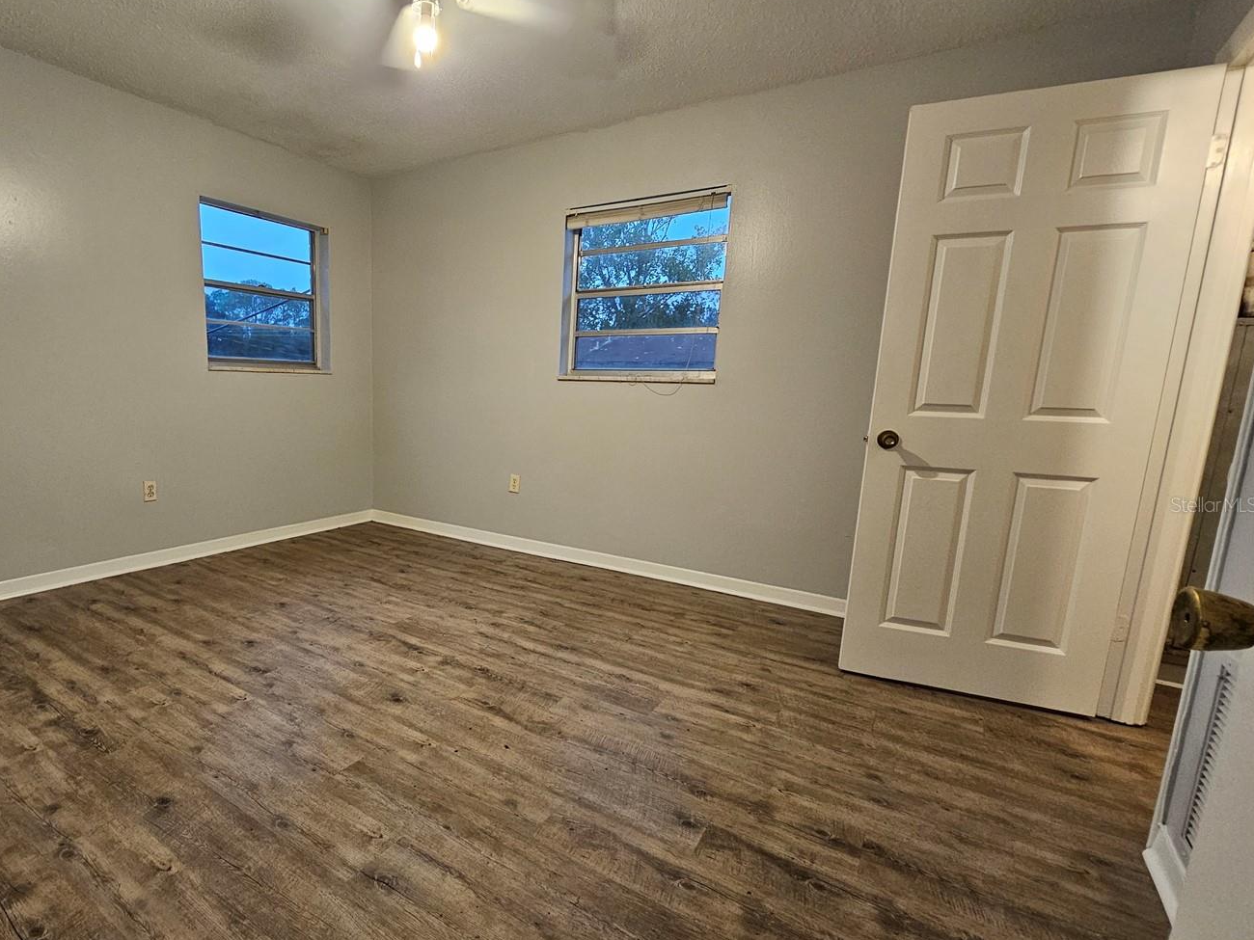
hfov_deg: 93.0
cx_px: 490
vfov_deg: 78.0
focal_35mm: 16
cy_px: 504
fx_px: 580
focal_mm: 2.2
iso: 320
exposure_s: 1/40
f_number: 2.2
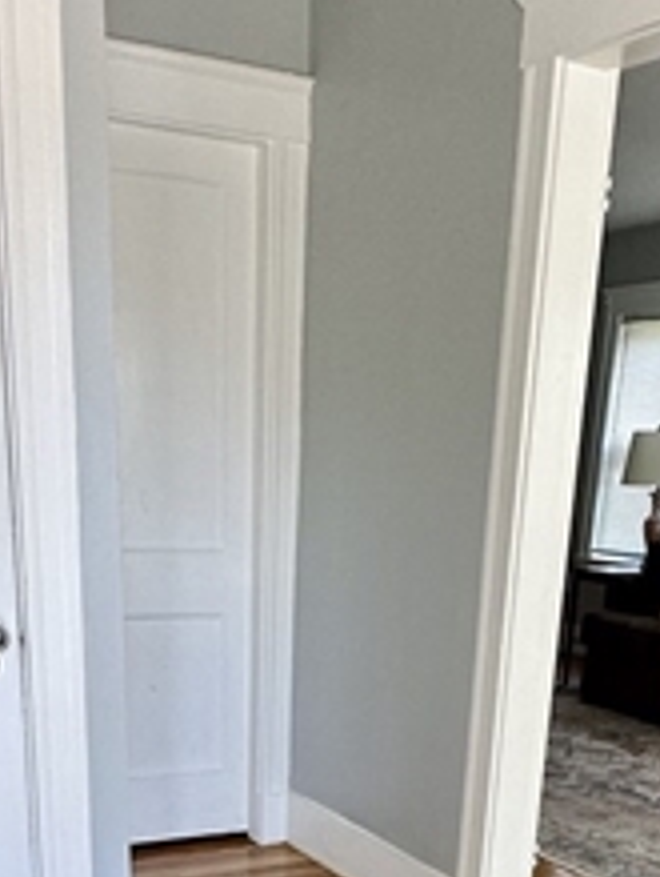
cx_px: 360
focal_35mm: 49
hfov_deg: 29.7
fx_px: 1242
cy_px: 989
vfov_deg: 33.3
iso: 100
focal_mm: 2.22
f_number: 2.2
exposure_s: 1/120
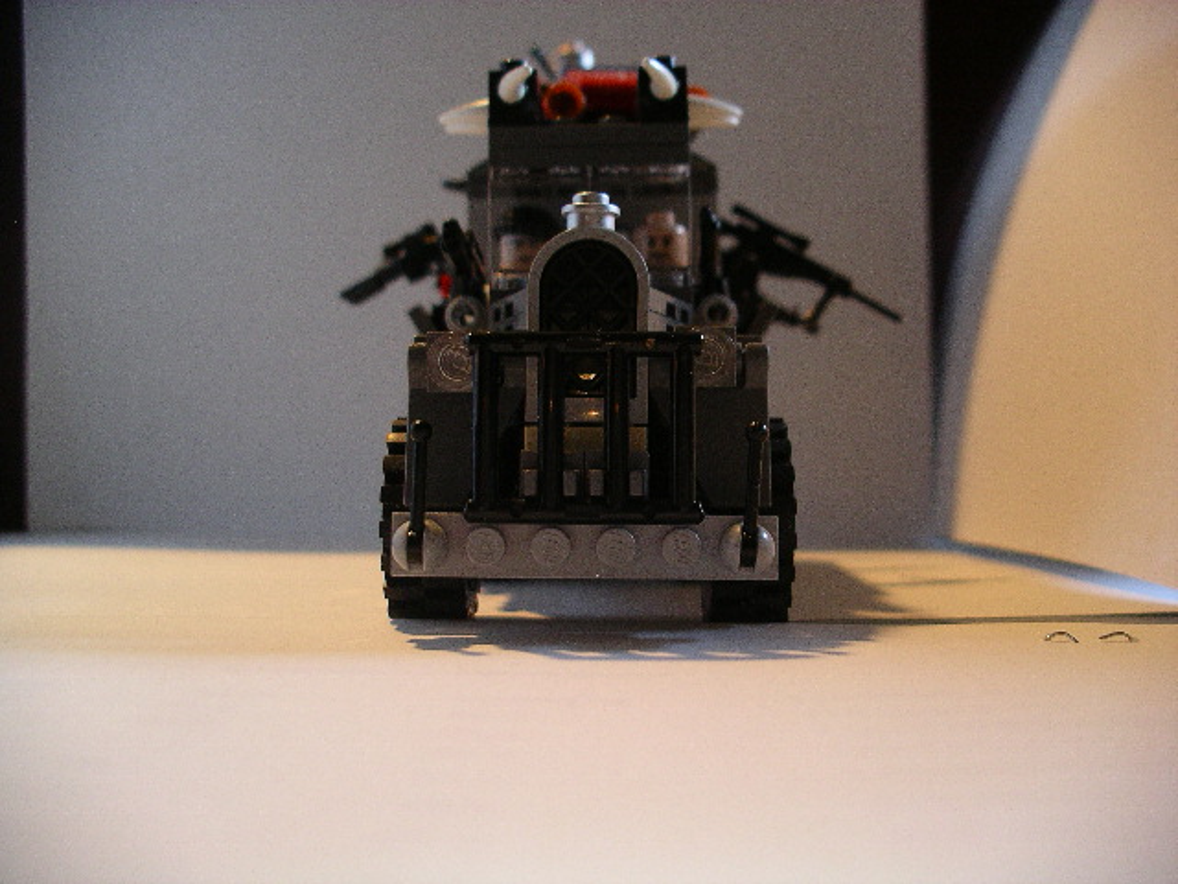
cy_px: 442
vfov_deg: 38.7
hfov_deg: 50.1
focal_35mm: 37
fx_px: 1259
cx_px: 589
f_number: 2.8
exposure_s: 1/25
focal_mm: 7.8
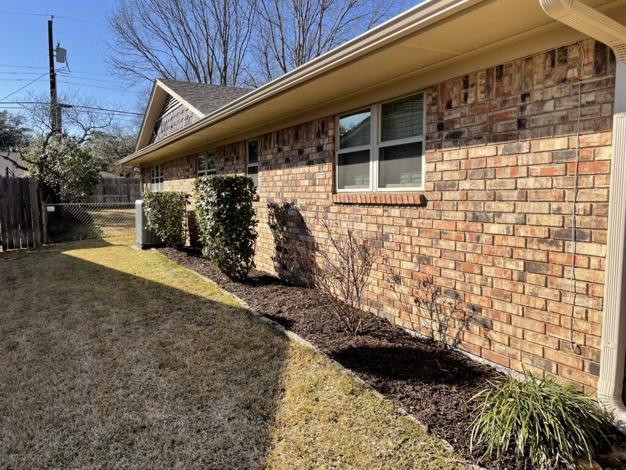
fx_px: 470
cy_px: 235
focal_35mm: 26
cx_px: 313
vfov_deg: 53.1
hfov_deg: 67.3
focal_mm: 4.2
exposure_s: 1/2174
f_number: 1.6
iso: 32
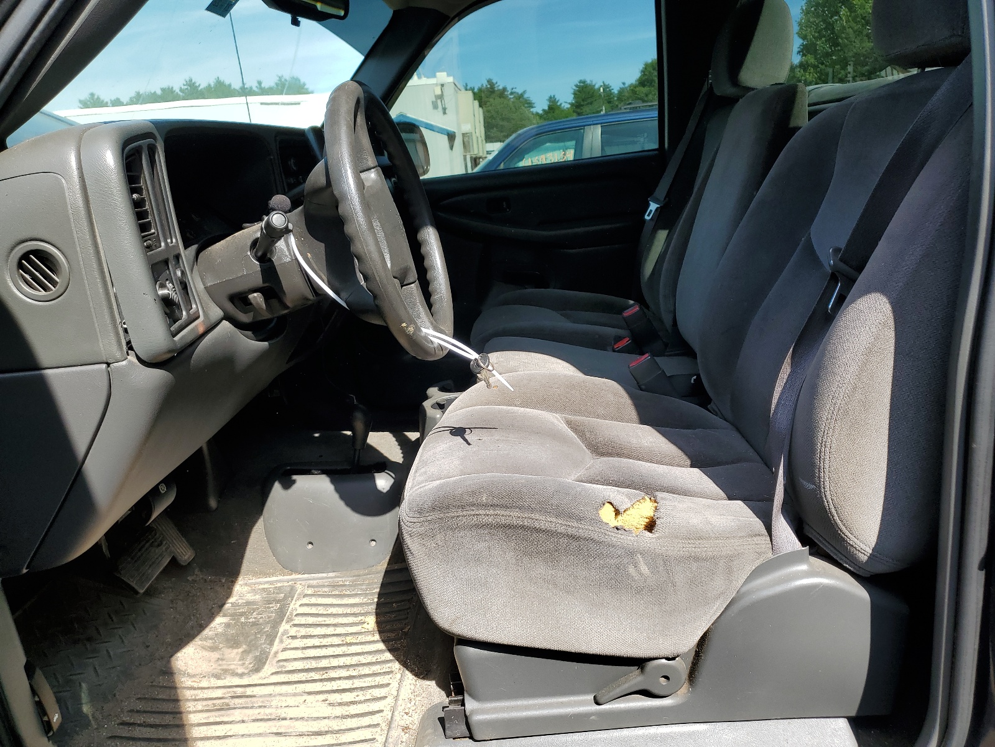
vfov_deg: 53.1
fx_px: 747
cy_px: 374
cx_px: 498
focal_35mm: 26
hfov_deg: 67.3
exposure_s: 1/1111
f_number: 1.5
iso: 50
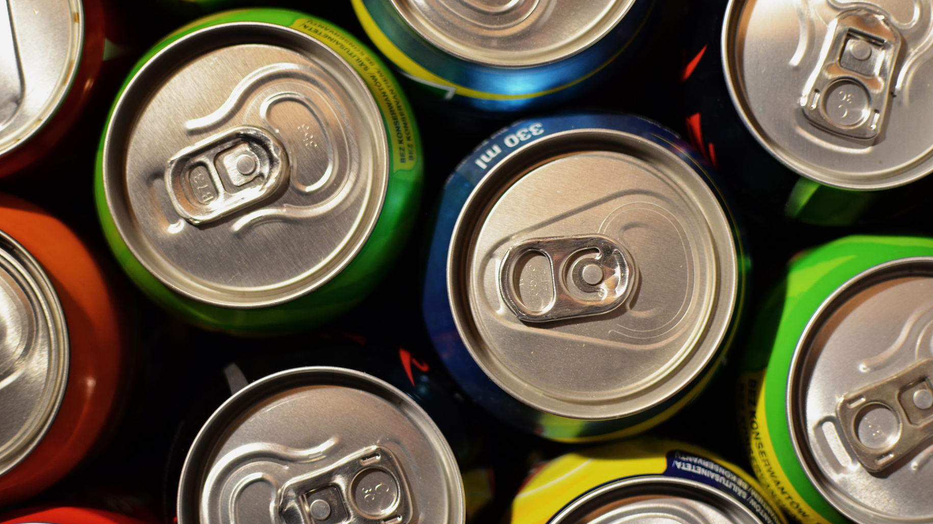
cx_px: 471
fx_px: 1374
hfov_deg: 37.5
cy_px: 305
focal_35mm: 56
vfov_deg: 21.6
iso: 800
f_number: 2.5
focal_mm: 35
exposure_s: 1/60
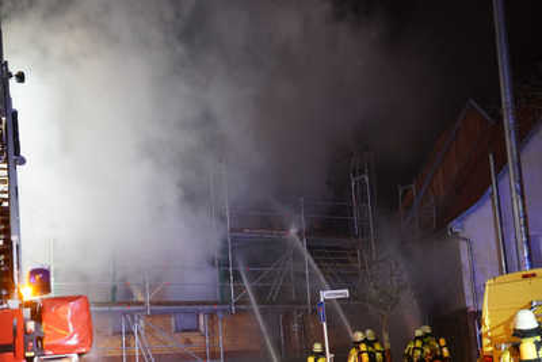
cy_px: 181
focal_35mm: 70
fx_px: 1054
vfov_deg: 19.5
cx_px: 271
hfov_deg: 28.8
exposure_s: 1/30
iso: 6400
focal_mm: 70
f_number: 2.8
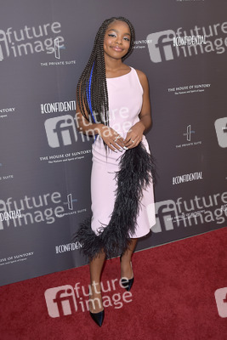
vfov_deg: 65.5
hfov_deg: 46.4
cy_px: 170
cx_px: 114
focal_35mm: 28
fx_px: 265
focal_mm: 28
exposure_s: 1/250
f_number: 7.1
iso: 160
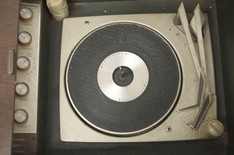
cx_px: 117
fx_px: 331
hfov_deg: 38.9
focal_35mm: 51
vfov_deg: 26.4
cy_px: 78
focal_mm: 34
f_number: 5
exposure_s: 1/20
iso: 400
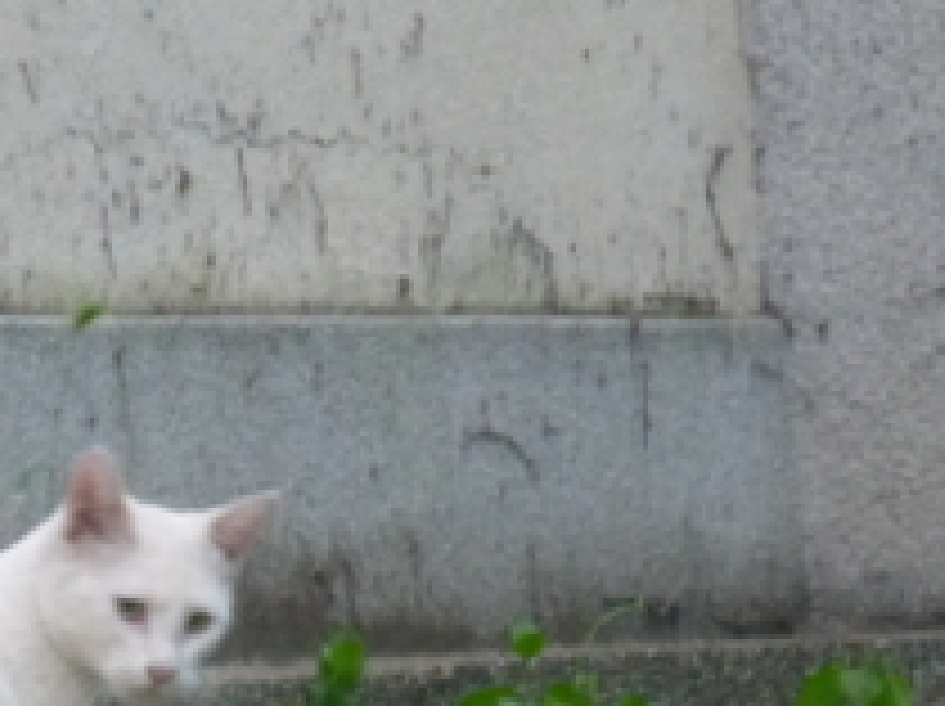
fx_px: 41257
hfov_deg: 1.3
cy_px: 612
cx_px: 104
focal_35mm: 1513
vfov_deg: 1.0
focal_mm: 86
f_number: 6.4
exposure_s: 1/20
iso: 400
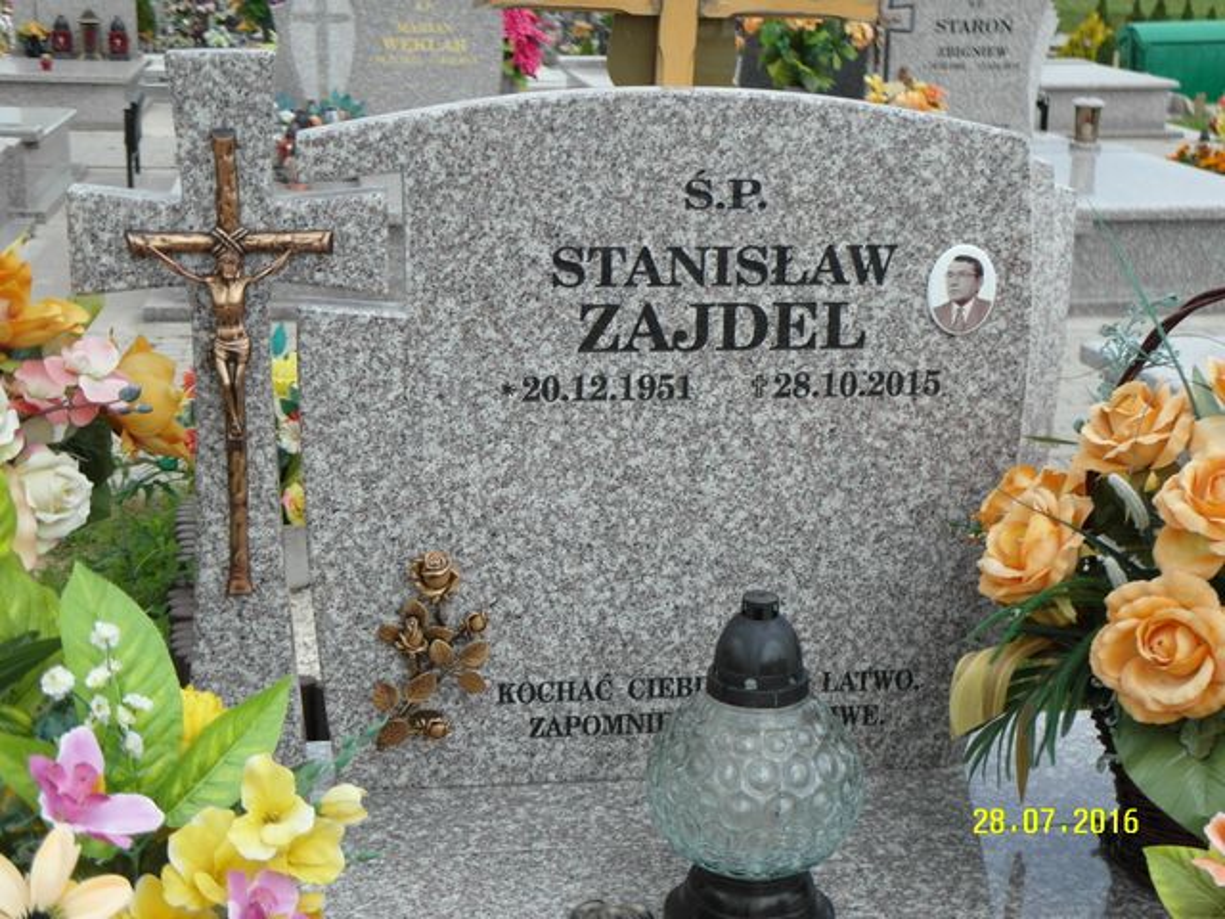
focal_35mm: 57
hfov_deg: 33.8
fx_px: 2017
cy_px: 460
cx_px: 612
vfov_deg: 25.7
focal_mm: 12.3
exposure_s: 1/1500
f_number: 2.3
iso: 80
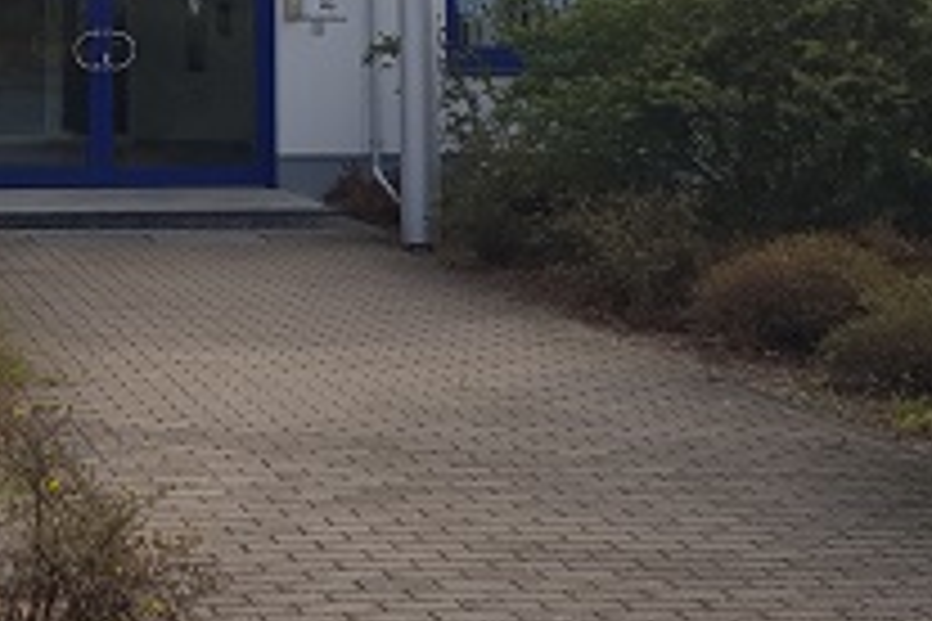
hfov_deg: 23.4
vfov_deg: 15.6
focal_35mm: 85
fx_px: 2200
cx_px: 126
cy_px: -61
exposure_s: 1/2208
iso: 40
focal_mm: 4.3
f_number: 1.7
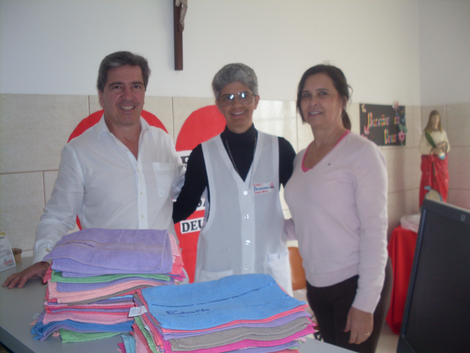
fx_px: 516
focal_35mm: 38
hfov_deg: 49.0
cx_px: 235
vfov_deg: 37.7
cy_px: 176
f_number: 2.8
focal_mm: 6.3
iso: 100
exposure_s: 1/45
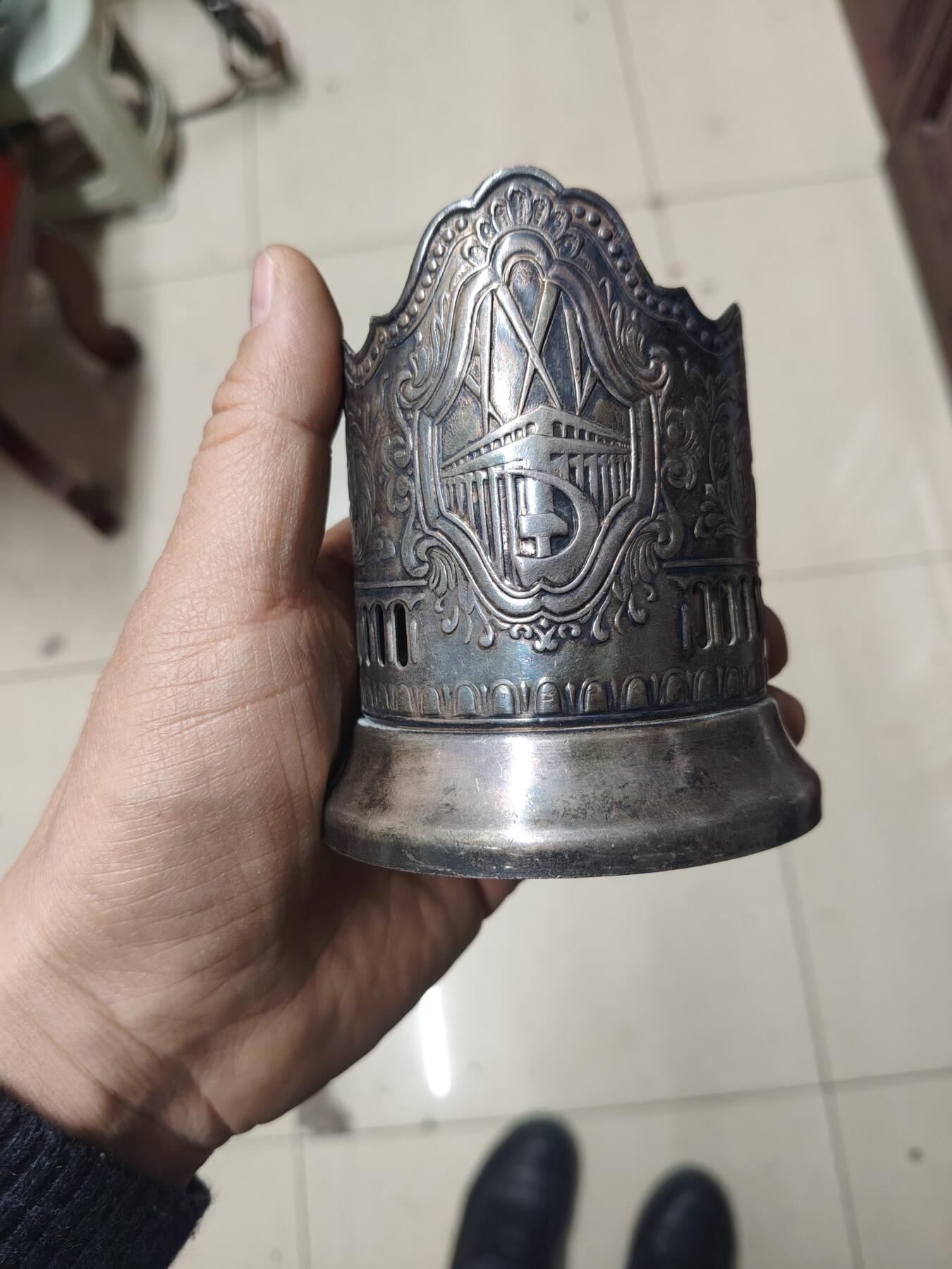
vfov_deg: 67.3
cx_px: 476
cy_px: 634
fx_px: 953
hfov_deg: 53.1
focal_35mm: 26
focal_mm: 4.84
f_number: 1.88
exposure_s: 1/60
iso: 957
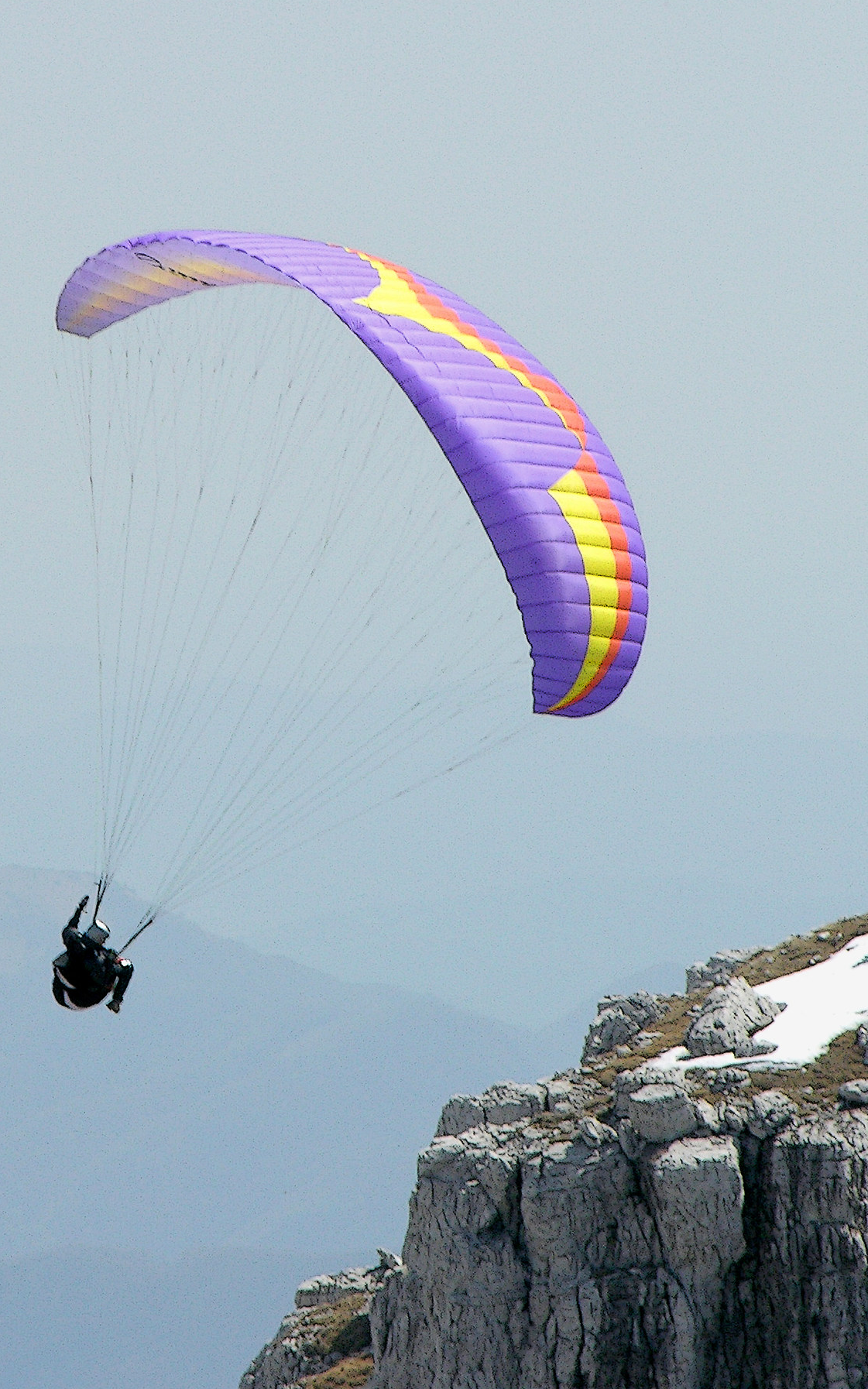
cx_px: 386
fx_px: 15029
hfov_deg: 3.3
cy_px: 694
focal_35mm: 397
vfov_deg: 5.3
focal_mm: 71.2
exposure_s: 1/348
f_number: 6.6
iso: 50
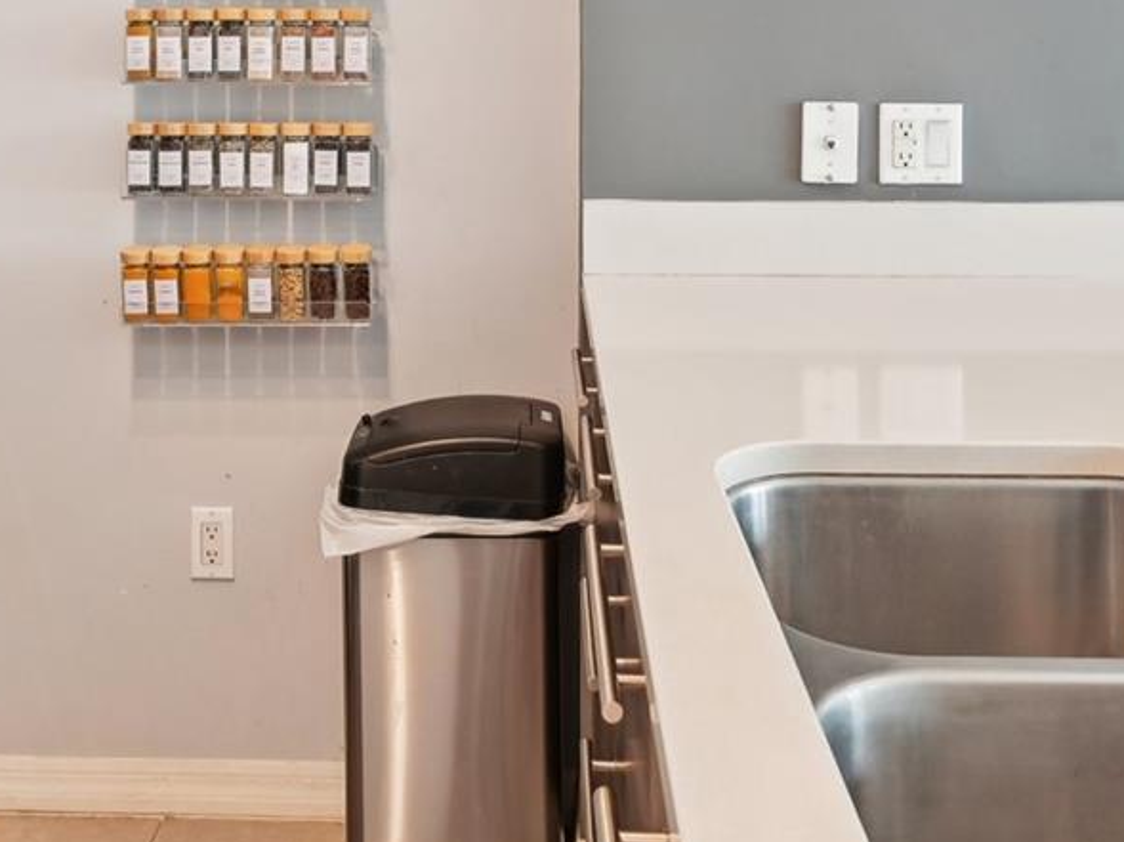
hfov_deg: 40.3
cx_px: 464
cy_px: 51
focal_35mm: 47
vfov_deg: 29.3
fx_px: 1525
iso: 400
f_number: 8
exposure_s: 1/8
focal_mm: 18
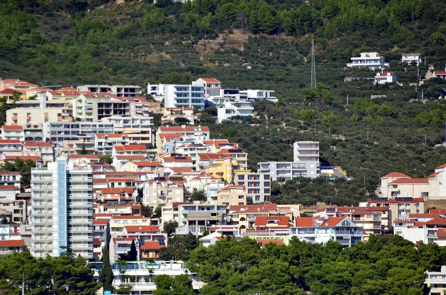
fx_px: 5006
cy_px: 148
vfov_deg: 3.4
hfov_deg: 5.1
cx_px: 223
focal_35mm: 405
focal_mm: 270
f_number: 5.6
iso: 1000
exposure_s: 1/8000
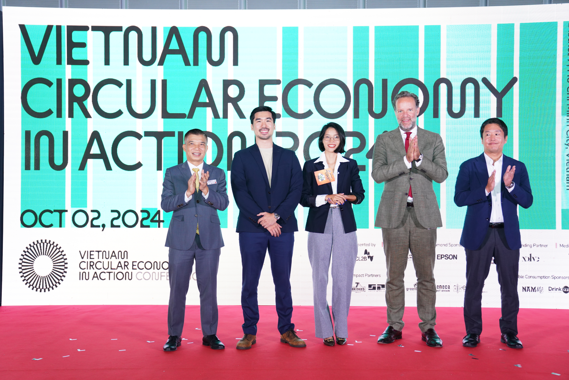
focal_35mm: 41
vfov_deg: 32.6
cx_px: 284
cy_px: 190
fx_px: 648
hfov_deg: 47.4
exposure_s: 1/250
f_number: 3.2
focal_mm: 41
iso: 1600
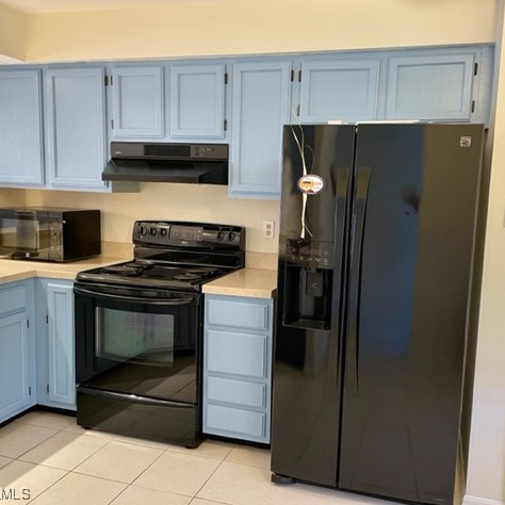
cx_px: 287
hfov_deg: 52.4
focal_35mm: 31
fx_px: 512
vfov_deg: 52.5
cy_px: 251
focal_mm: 4.2
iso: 125
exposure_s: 1/60
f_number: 1.6
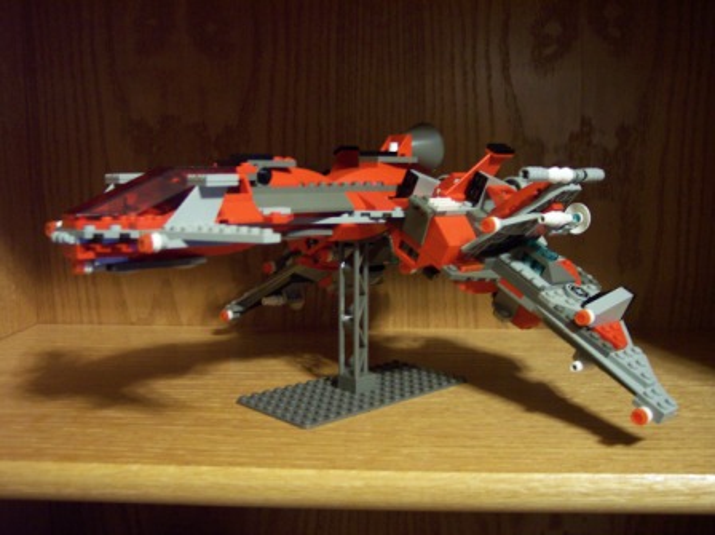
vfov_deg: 37.7
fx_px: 784
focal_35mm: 38
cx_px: 358
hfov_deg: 49.0
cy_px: 268
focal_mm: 8
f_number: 2.8
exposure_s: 1/8
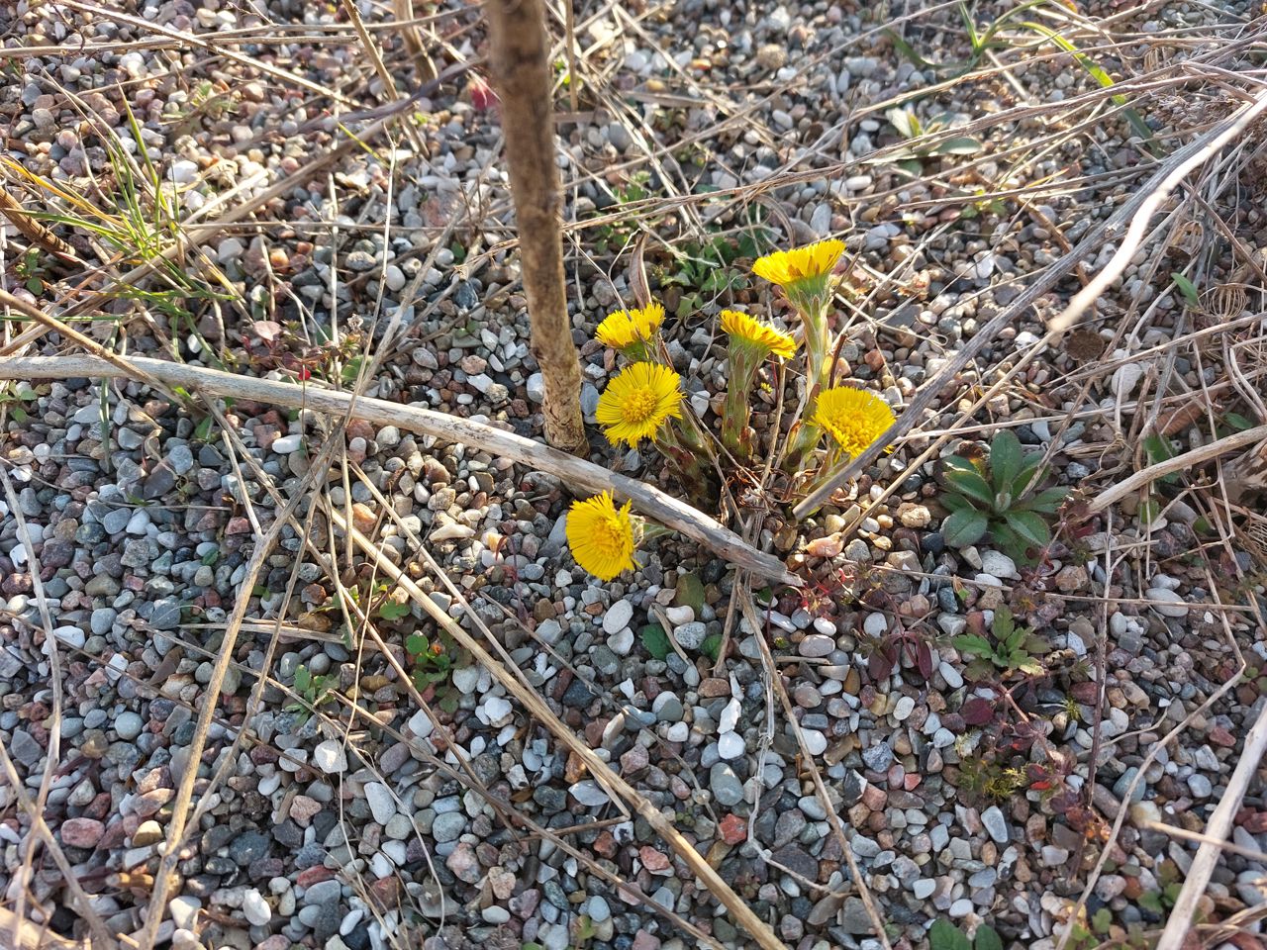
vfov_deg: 56.8
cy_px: 475
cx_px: 634
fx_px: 878
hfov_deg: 71.6
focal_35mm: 24
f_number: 1.8
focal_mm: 5.23
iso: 25
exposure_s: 1/143
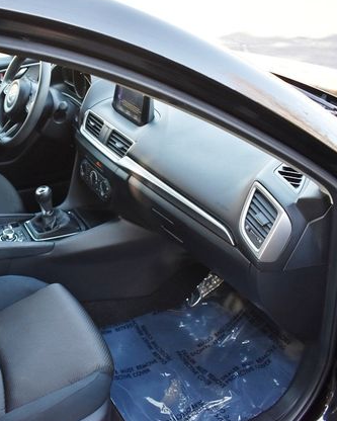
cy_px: 208
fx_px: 486
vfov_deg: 46.8
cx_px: 62
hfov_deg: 36.8
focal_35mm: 39
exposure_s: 1/200
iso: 800
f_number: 3.5
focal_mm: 18
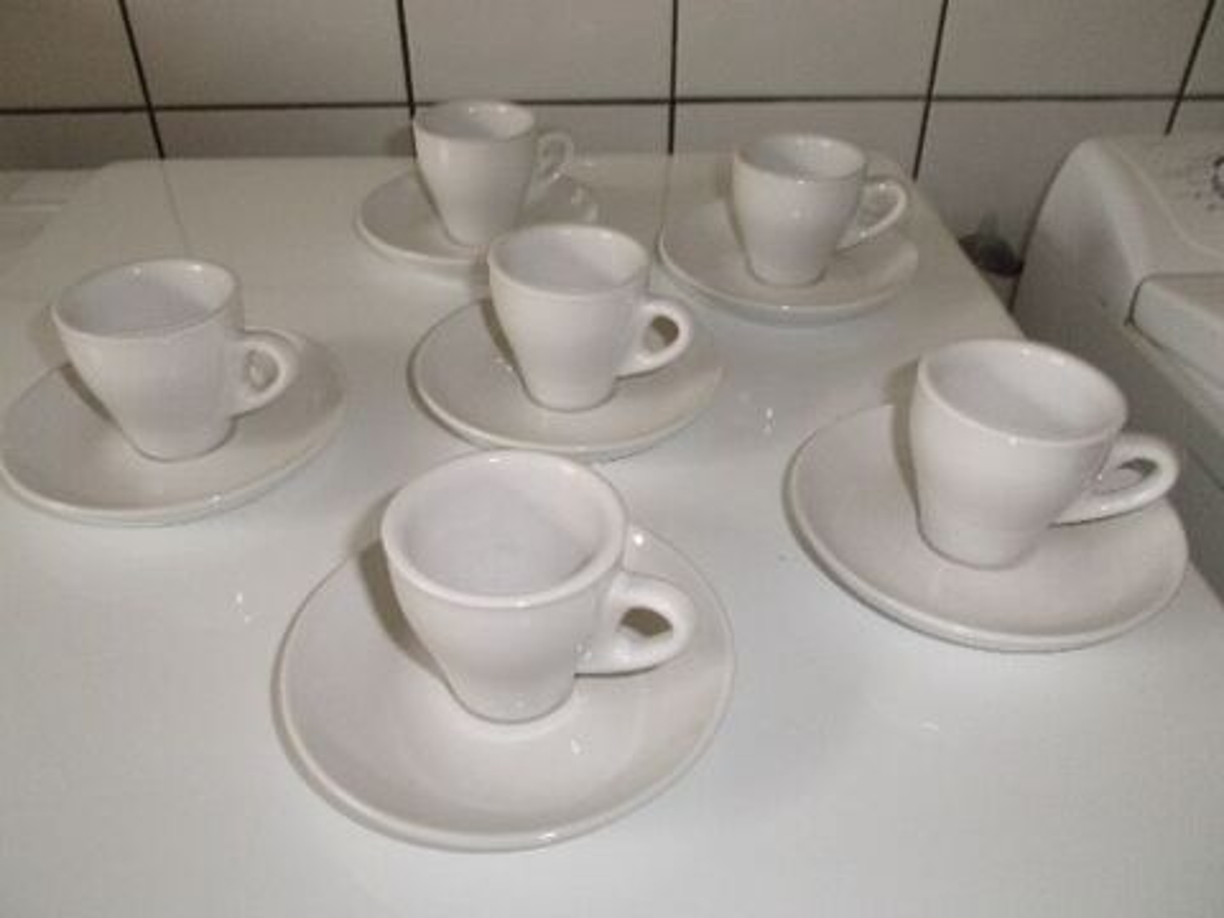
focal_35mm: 28
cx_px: 612
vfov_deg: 49.7
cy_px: 459
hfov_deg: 63.4
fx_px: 990
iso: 200
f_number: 3.9
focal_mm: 5.1
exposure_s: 1/34
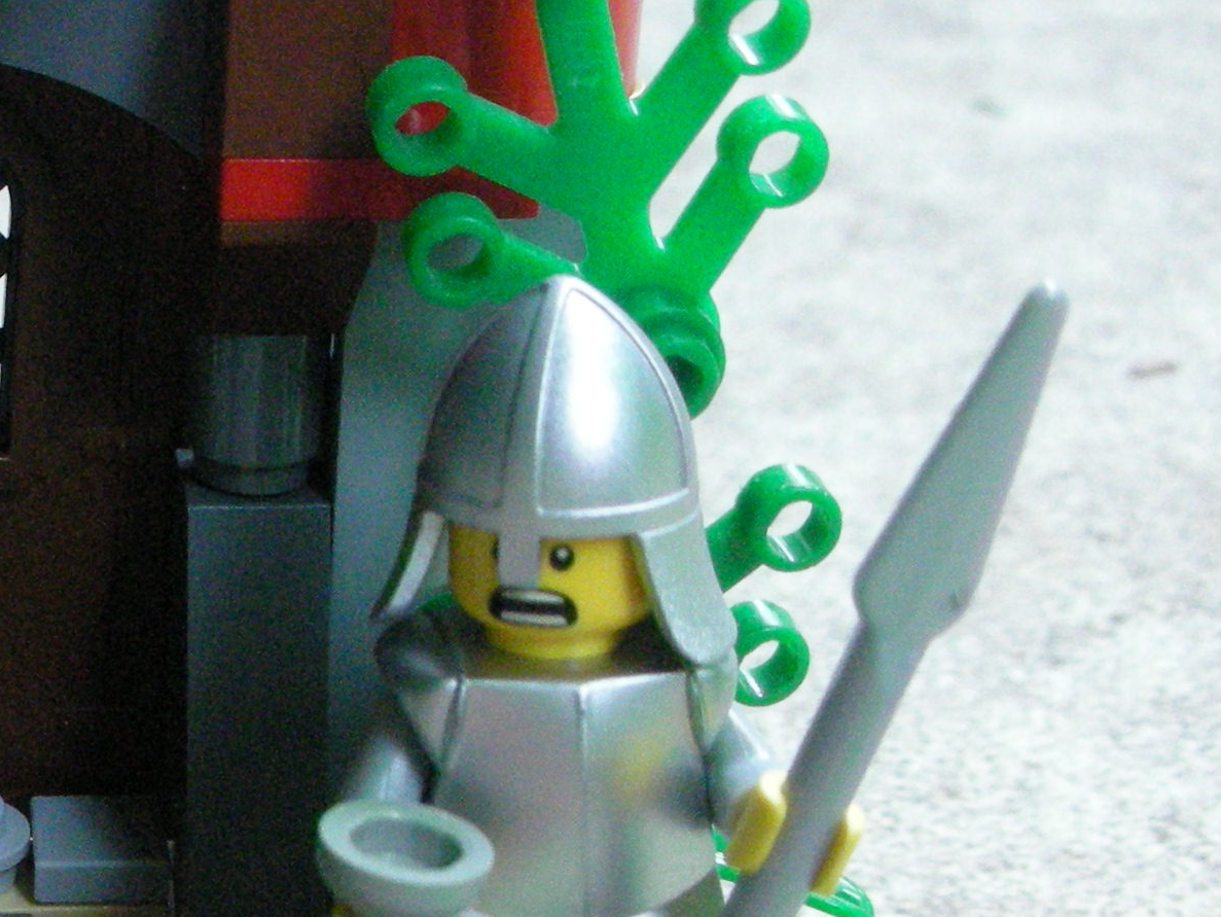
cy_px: 781
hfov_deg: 22.2
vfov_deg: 17.6
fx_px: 2929
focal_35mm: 83
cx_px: -135
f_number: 3
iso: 400
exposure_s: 1/123
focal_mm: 5.8
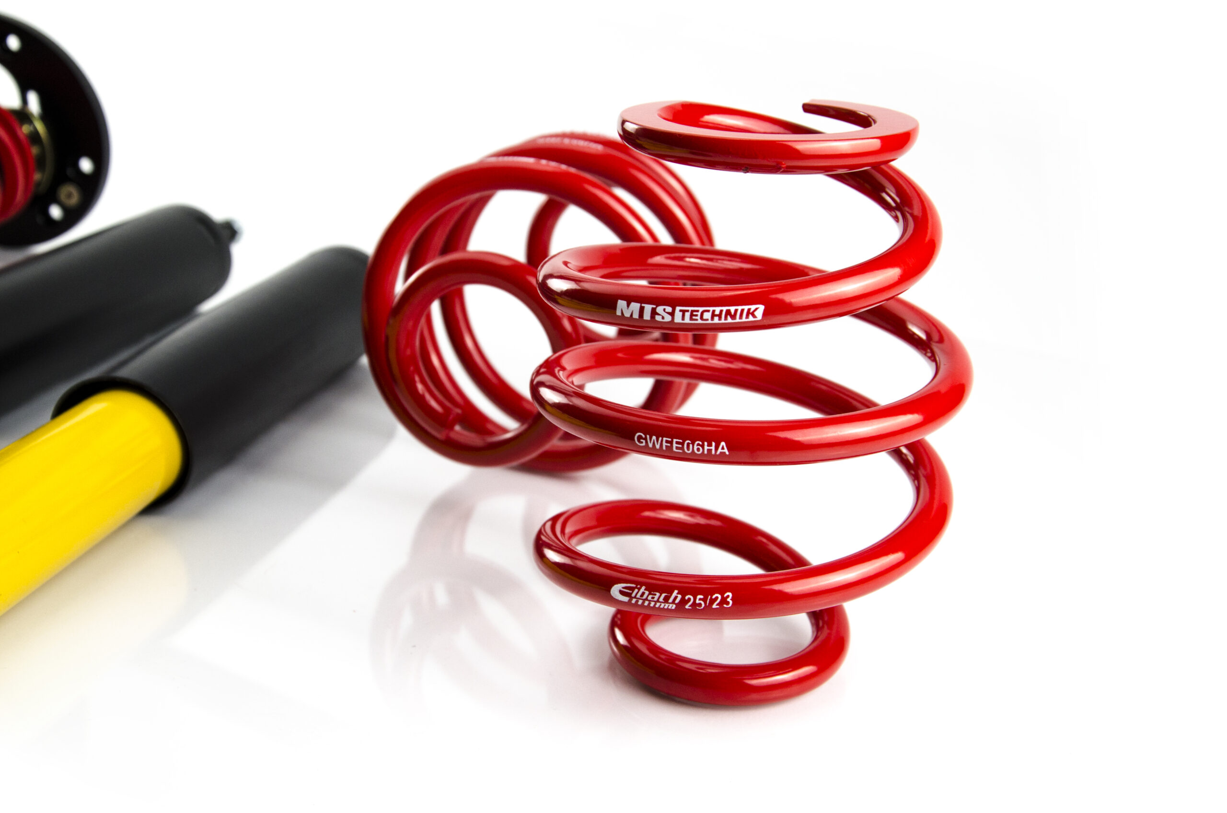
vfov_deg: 25.6
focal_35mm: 52
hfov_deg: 37.9
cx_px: 614
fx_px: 1786
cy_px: 406
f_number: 5.6
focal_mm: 35
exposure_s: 1/125
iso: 250
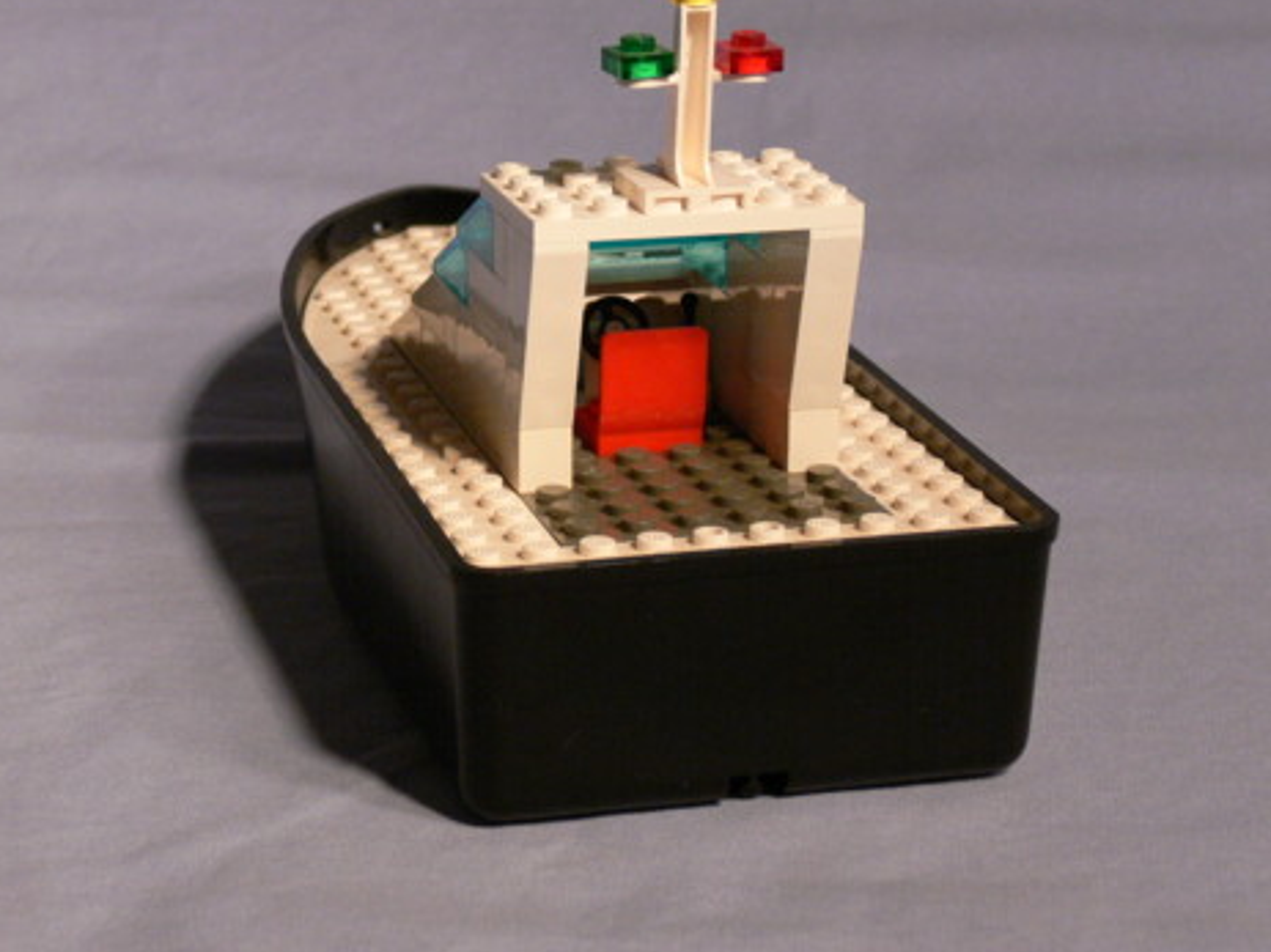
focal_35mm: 101
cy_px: 381
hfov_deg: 19.5
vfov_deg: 14.6
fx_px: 3707
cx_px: 634
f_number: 4
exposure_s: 1/80
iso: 200
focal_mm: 15.5
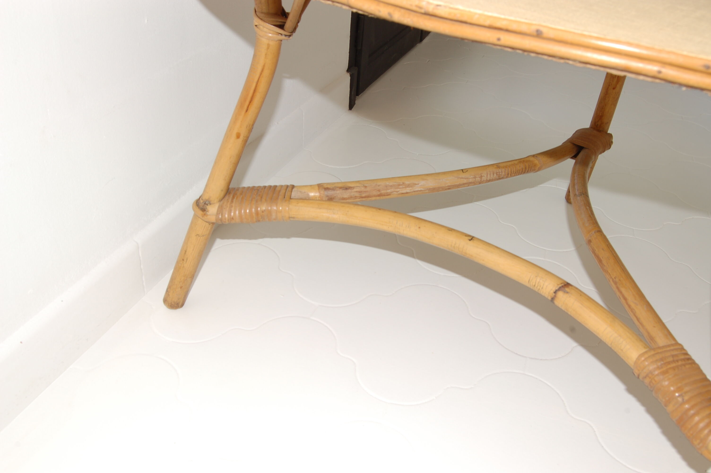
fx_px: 681
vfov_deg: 38.3
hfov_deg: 55.1
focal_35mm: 34
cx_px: 356
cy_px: 236
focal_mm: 23
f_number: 11
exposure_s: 1/5
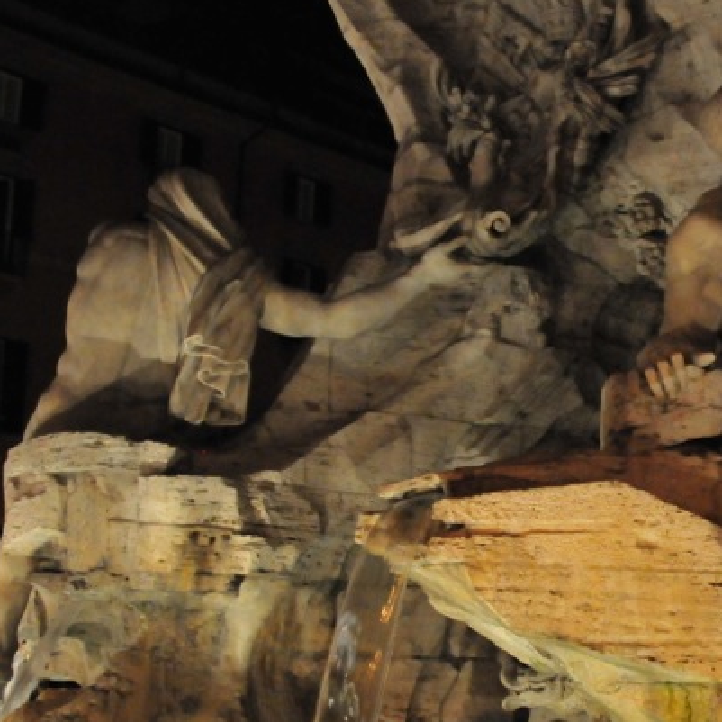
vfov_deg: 26.4
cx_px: 645
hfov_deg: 25.7
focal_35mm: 65
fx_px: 1534
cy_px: 429
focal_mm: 20
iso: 3200
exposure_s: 1/40
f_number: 3.5
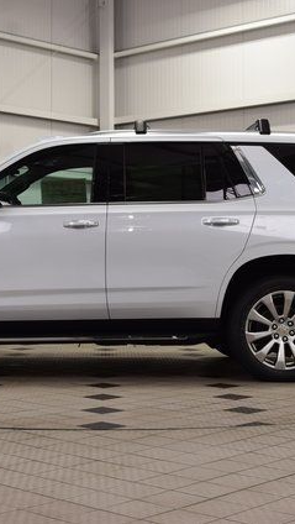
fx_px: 955
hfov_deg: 17.5
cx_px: 102
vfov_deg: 30.6
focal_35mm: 69
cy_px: 261
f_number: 7.1
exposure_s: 1/30
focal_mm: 29
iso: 400
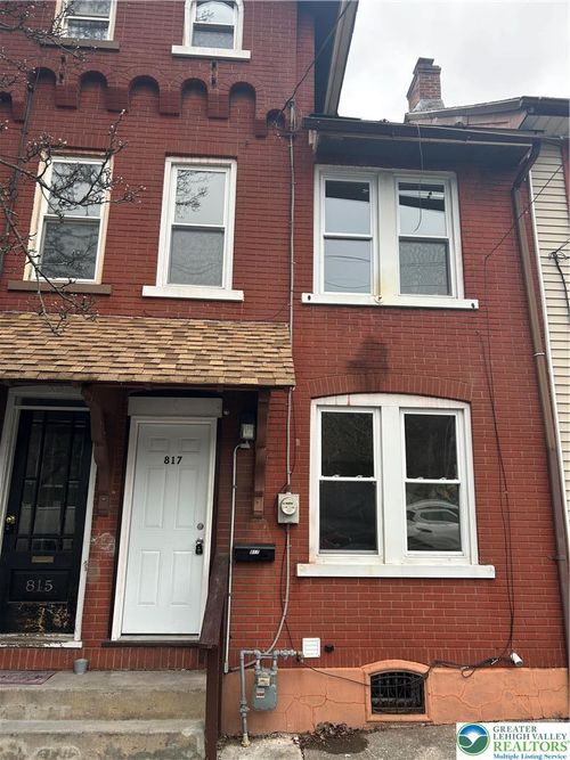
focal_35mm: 26
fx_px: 571
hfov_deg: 53.0
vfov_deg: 67.3
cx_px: 285
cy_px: 380
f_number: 1.5
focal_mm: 5.7
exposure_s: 1/121
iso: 40
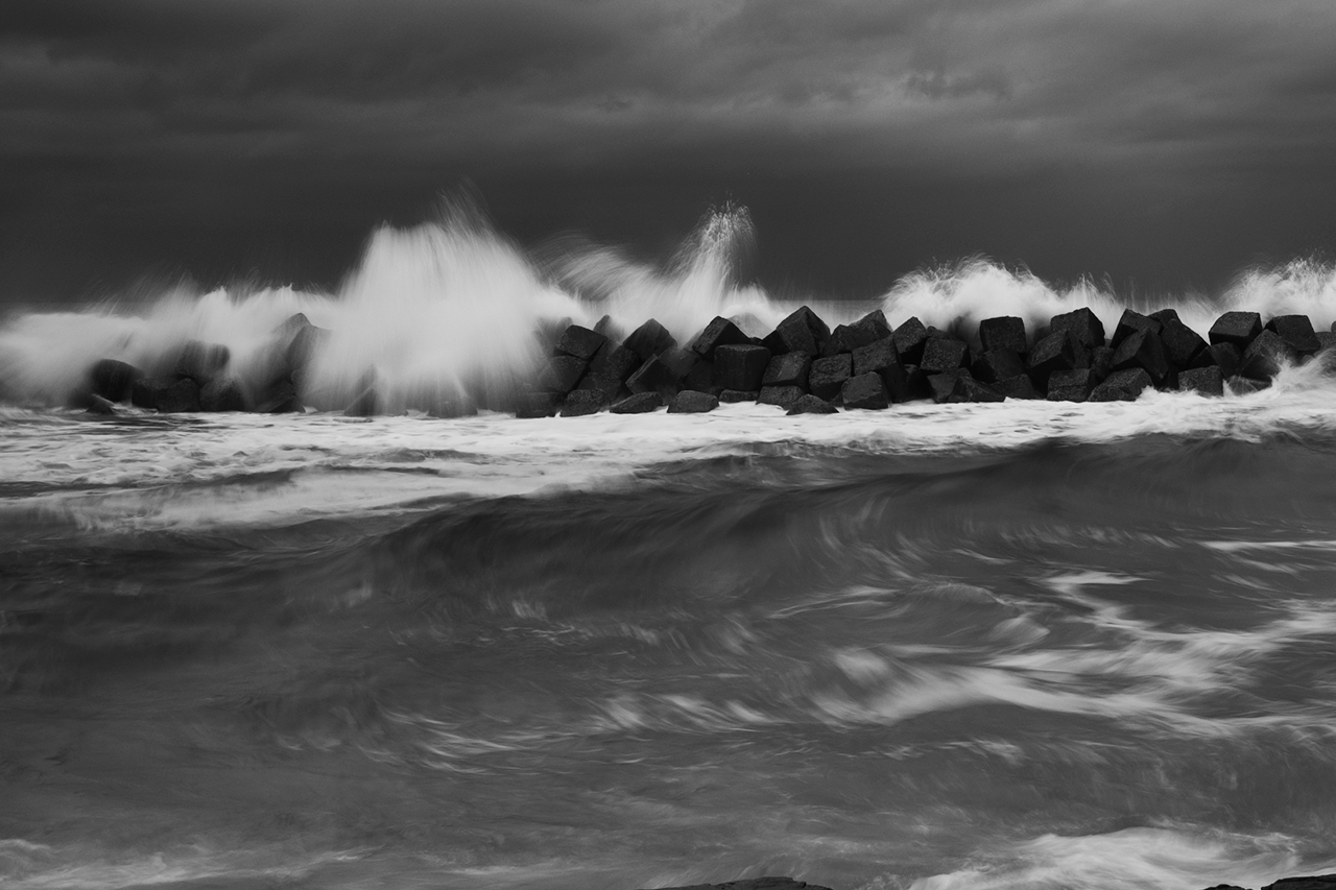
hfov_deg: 34.9
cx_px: 1004
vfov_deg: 24.2
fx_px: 2078
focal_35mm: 56
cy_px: 428
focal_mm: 23
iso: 200
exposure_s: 1/2.5
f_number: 8
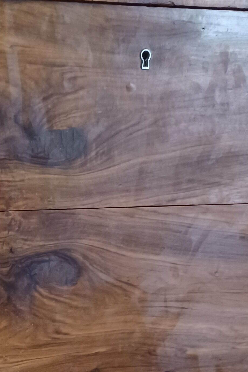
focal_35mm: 75
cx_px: -108
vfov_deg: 25.3
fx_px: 775
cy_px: 397
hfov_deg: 16.7
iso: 500
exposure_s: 1/24
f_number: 1.8
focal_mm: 4.6
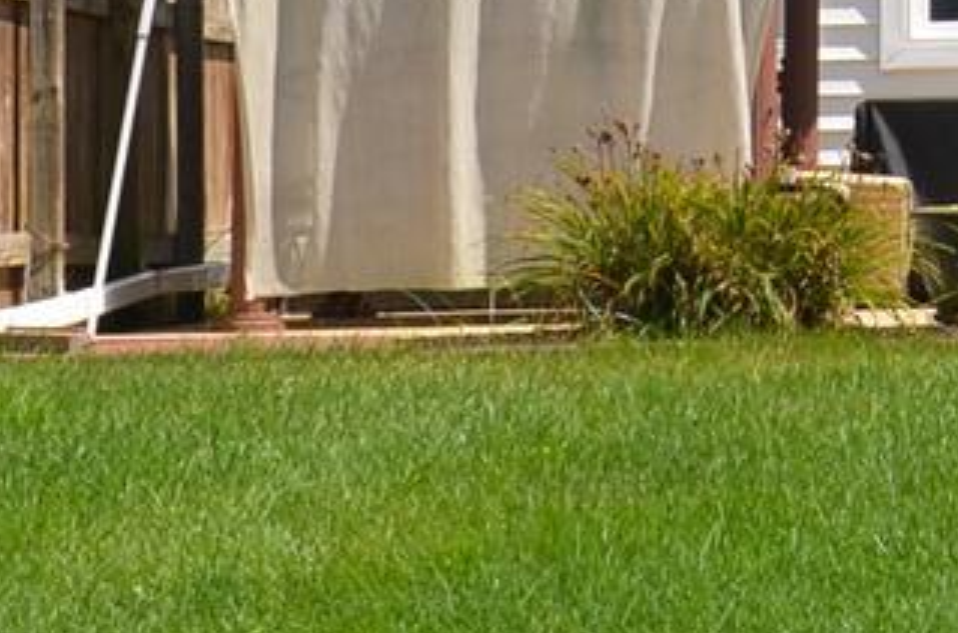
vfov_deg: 4.9
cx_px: 1994
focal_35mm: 270
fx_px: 7167
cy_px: -963
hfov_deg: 7.3
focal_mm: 28
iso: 100
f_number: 8
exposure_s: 1/250
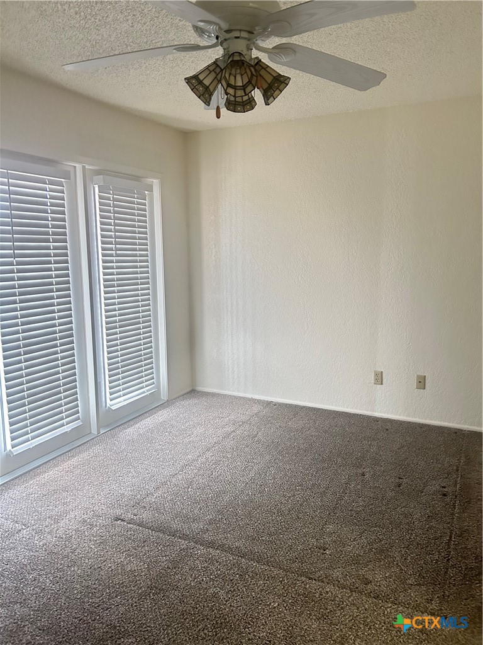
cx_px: 242
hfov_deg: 53.1
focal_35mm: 26
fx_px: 484
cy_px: 322
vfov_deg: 67.3
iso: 500
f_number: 1.5
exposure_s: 1/44
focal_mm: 5.7
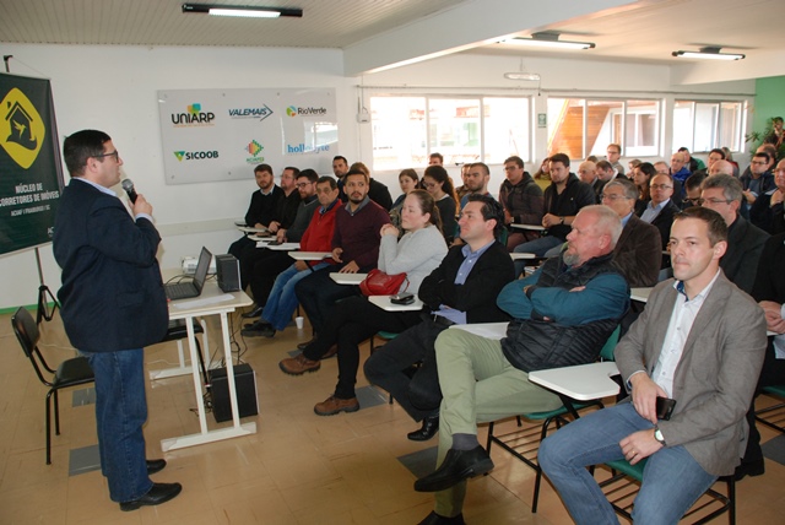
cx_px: 392
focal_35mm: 27
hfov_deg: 67.3
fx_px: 589
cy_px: 262
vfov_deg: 48.0
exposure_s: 1/60
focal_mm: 18
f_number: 5
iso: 800
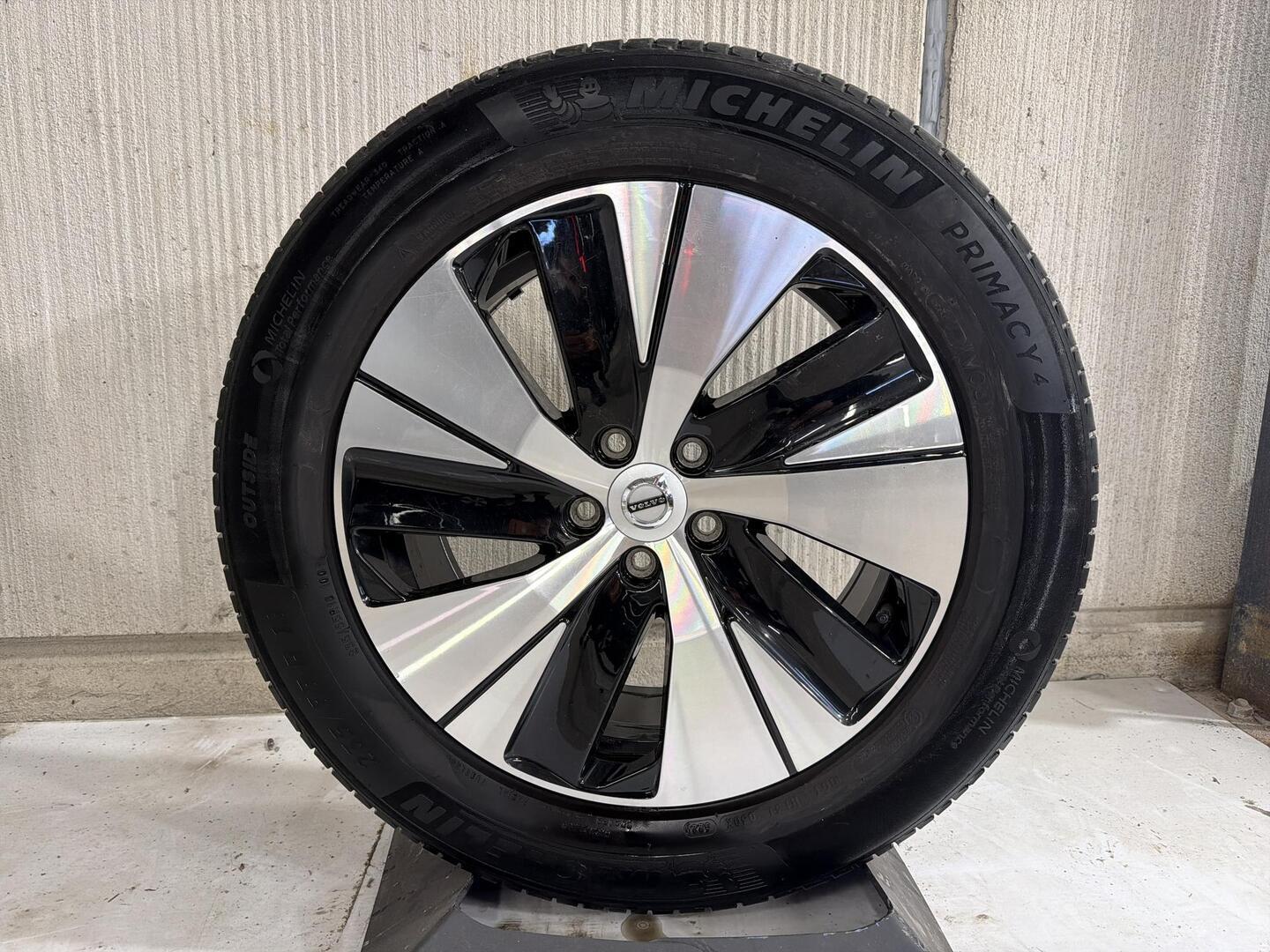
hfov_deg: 71.6
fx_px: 881
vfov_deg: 56.8
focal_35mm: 24
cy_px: 476
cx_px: 635
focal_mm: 6.76
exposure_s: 1/100
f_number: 1.78
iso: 200
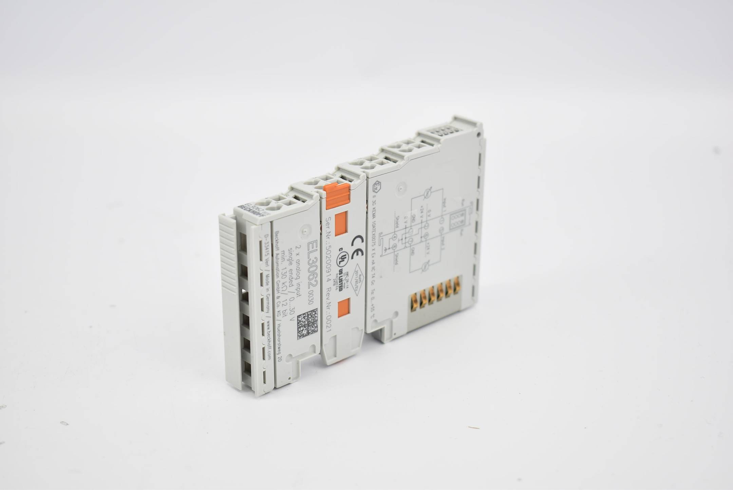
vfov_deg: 23.8
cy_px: 245
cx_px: 366
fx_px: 1161
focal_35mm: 57
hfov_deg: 35.0
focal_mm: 38
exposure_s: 1/40
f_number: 4.8
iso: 100
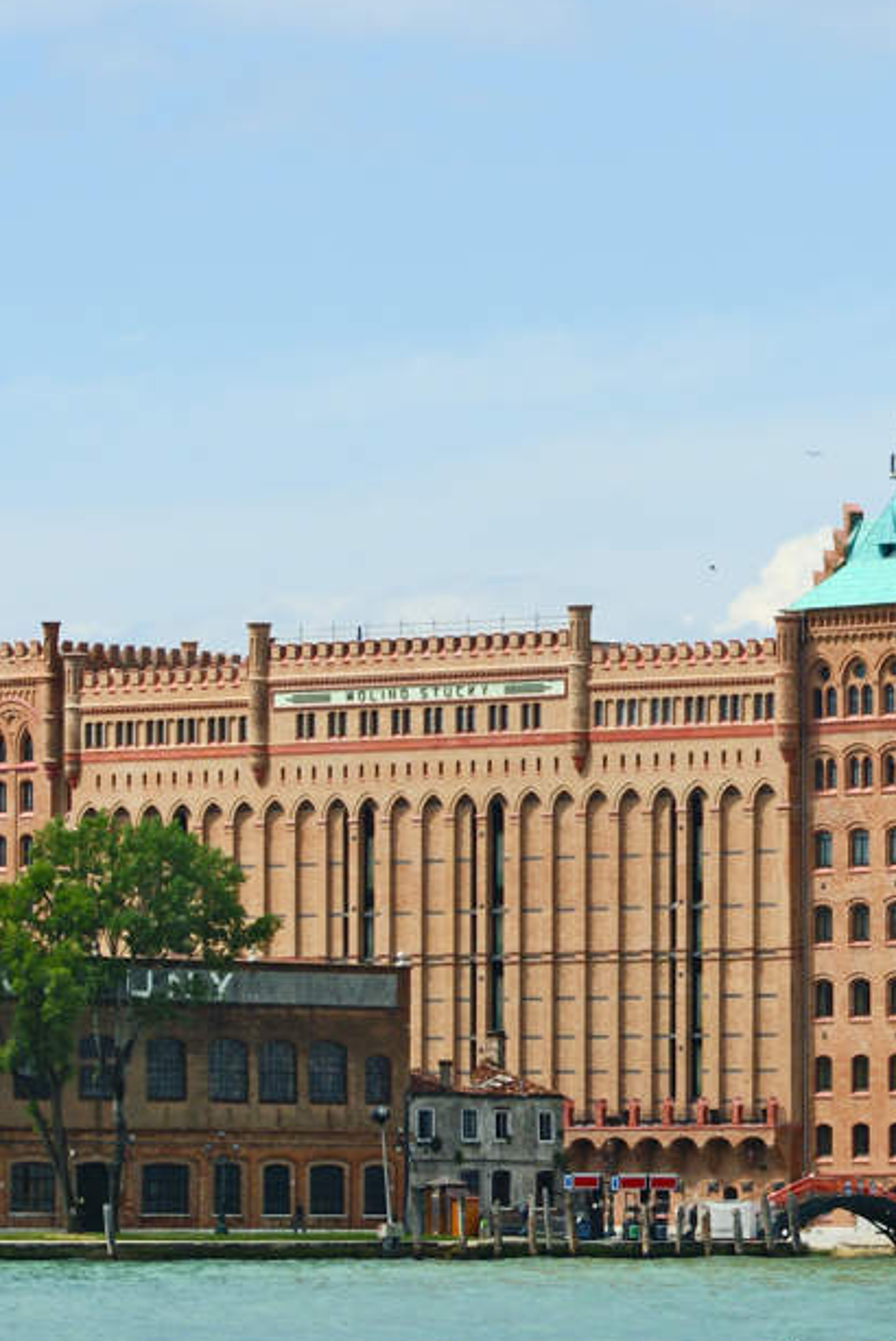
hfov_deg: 6.2
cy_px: 571
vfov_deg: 9.4
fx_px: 8203
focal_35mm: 220
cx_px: 889
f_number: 13
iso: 100
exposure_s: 1/320
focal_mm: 75
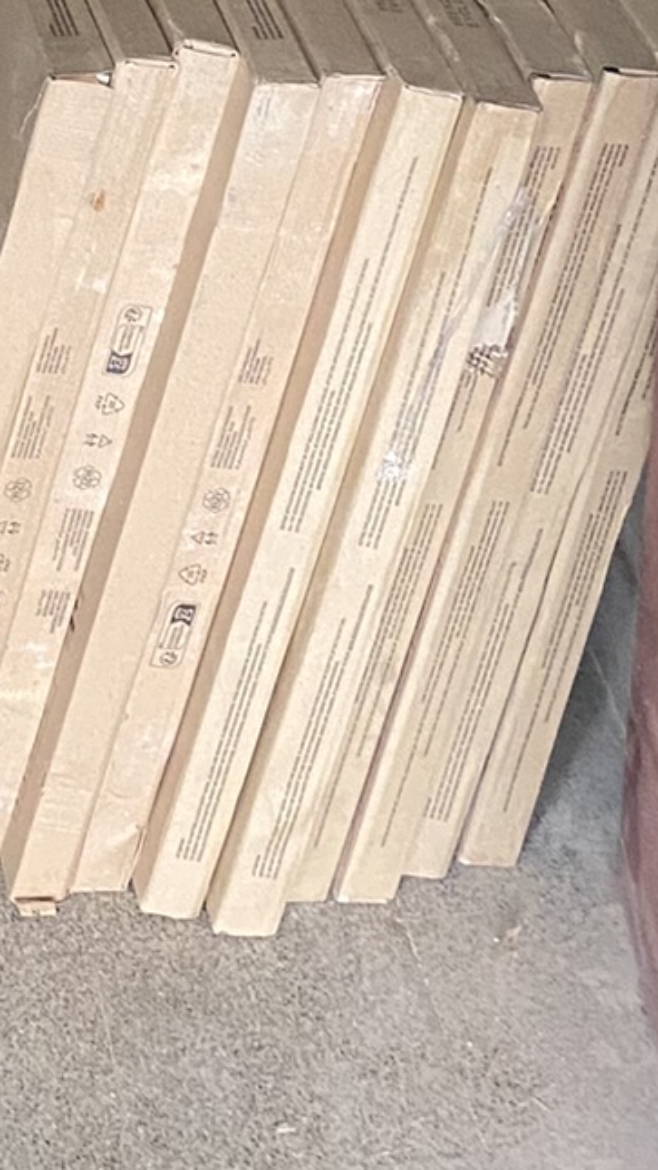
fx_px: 2791
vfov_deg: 20.9
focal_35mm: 90
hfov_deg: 13.1
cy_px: -466
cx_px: -109
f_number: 1.8
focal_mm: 4.25
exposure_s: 1/60
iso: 400
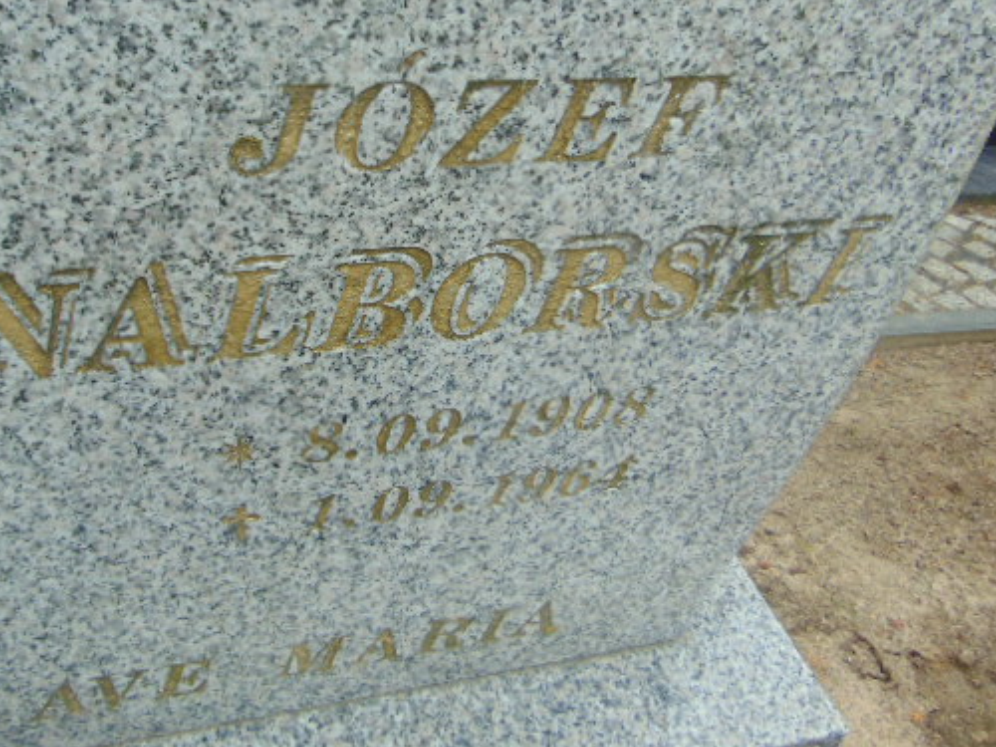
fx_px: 921
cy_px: 301
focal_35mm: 32
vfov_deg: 43.9
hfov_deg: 56.4
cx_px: 398
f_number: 3
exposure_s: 1/100
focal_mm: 4.5
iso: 80
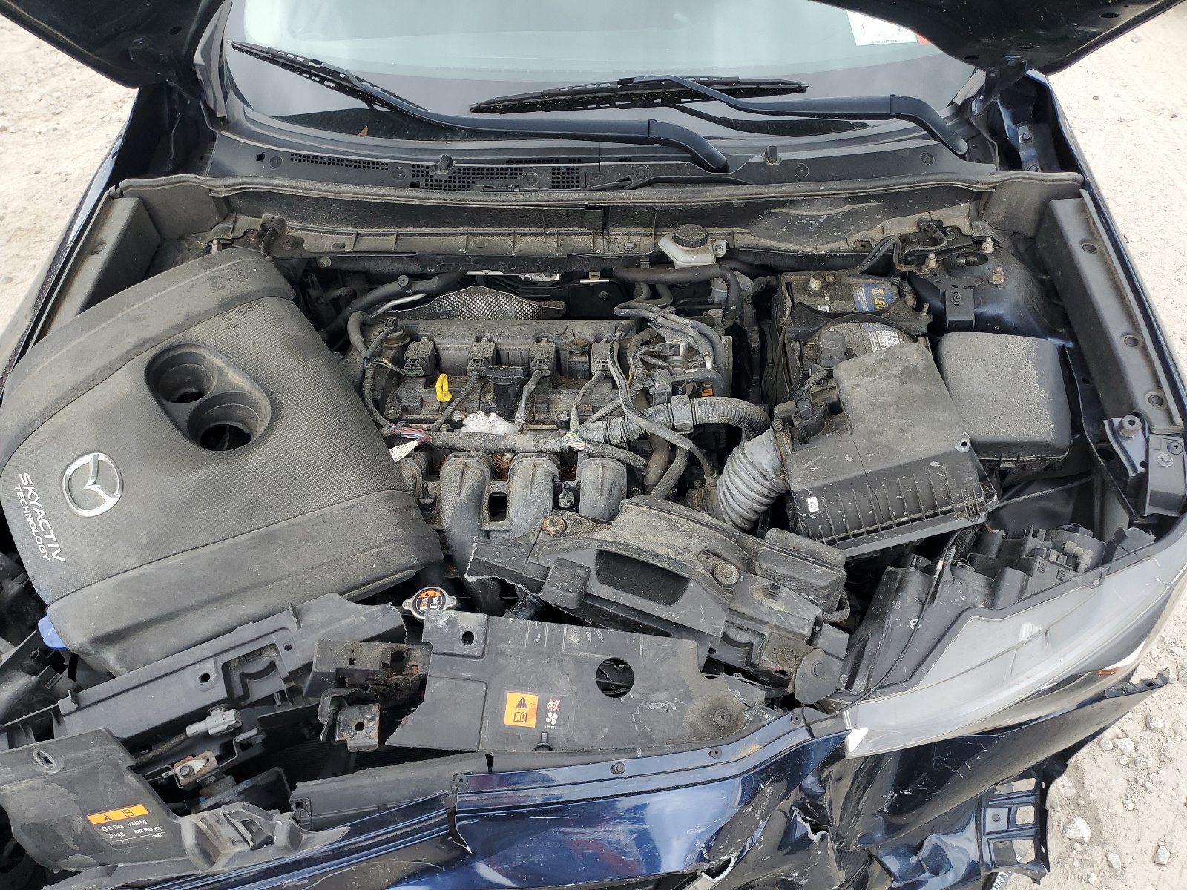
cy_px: 445
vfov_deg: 53.1
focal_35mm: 26
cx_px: 594
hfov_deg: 67.3
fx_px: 892
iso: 50
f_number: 1.5
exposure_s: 1/333
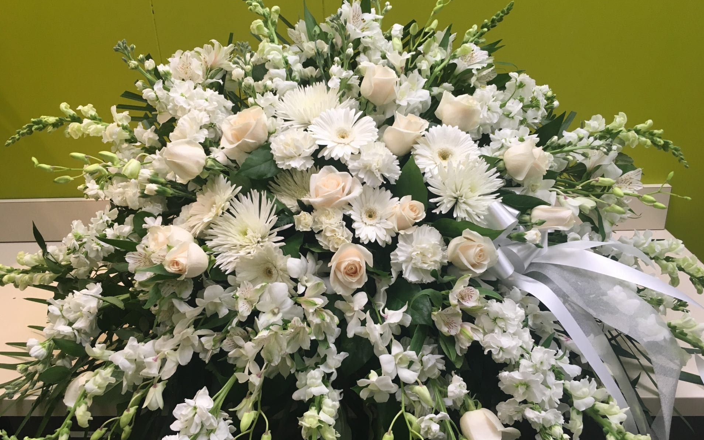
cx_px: 355
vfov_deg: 40.5
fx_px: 595
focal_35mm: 31
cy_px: 246
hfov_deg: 61.2
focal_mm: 4.15
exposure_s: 1/30
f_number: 2.2
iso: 25
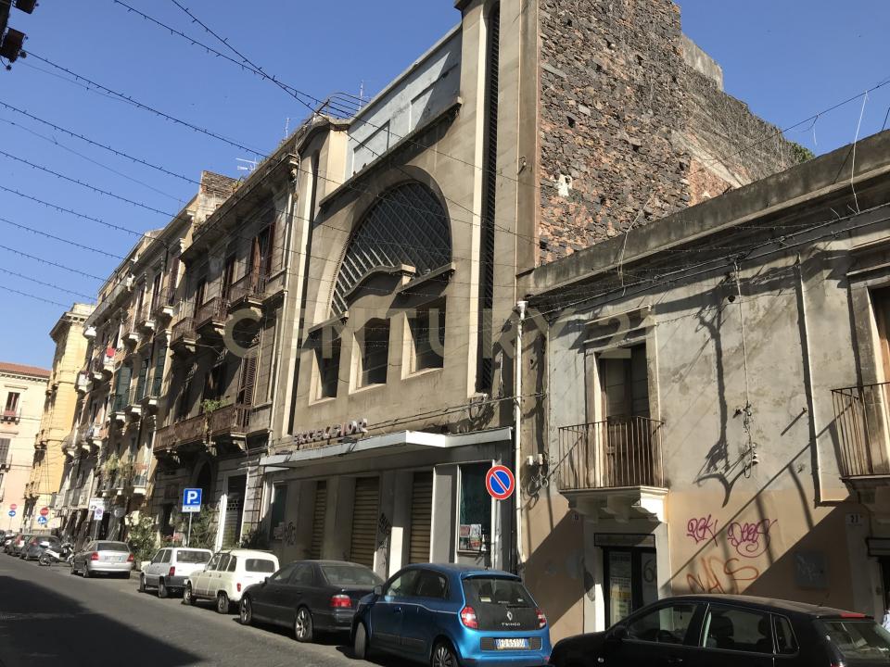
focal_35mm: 28
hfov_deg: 63.4
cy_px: 334
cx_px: 445
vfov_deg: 49.7
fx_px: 720
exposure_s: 1/1650
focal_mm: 3.99
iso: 20
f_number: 1.8
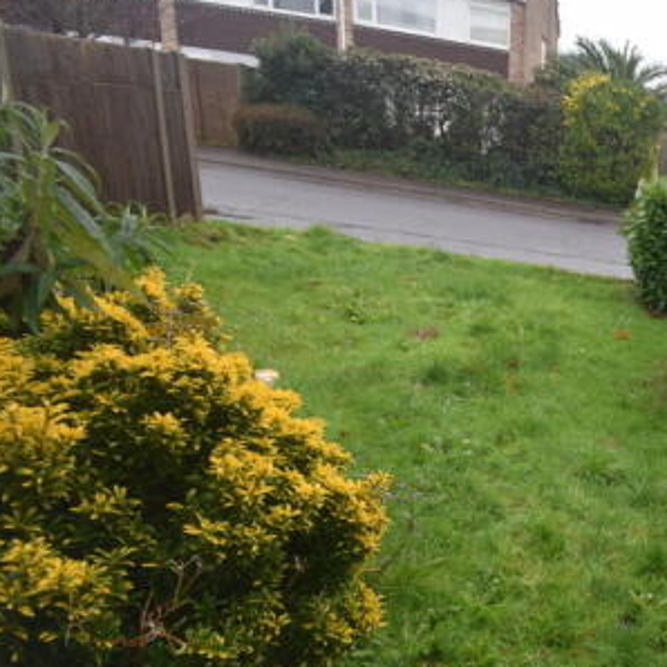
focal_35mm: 28
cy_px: 420
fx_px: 610
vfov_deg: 56.6
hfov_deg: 46.7
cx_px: 684
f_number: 6.3
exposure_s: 1/160
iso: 400
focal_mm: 10
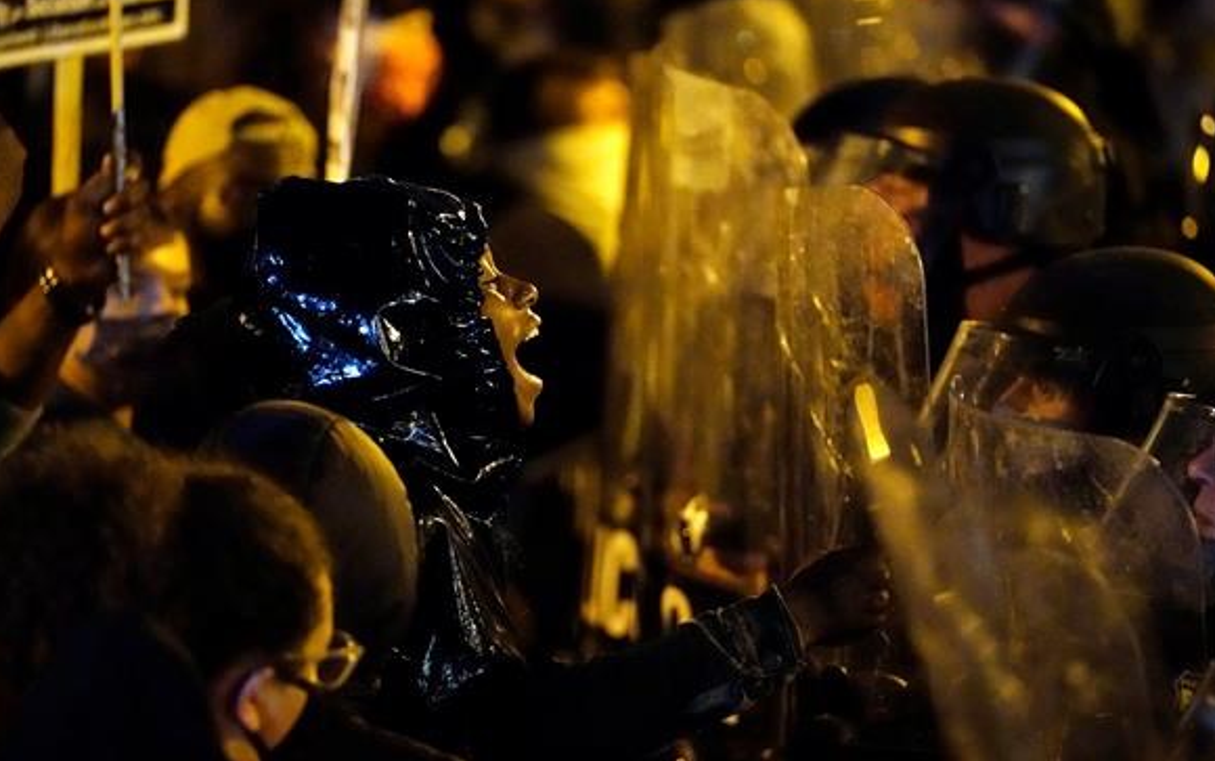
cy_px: 345
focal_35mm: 218
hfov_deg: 9.6
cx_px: 570
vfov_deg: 6.0
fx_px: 7221
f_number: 2.8
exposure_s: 1/125
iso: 25600
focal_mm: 191
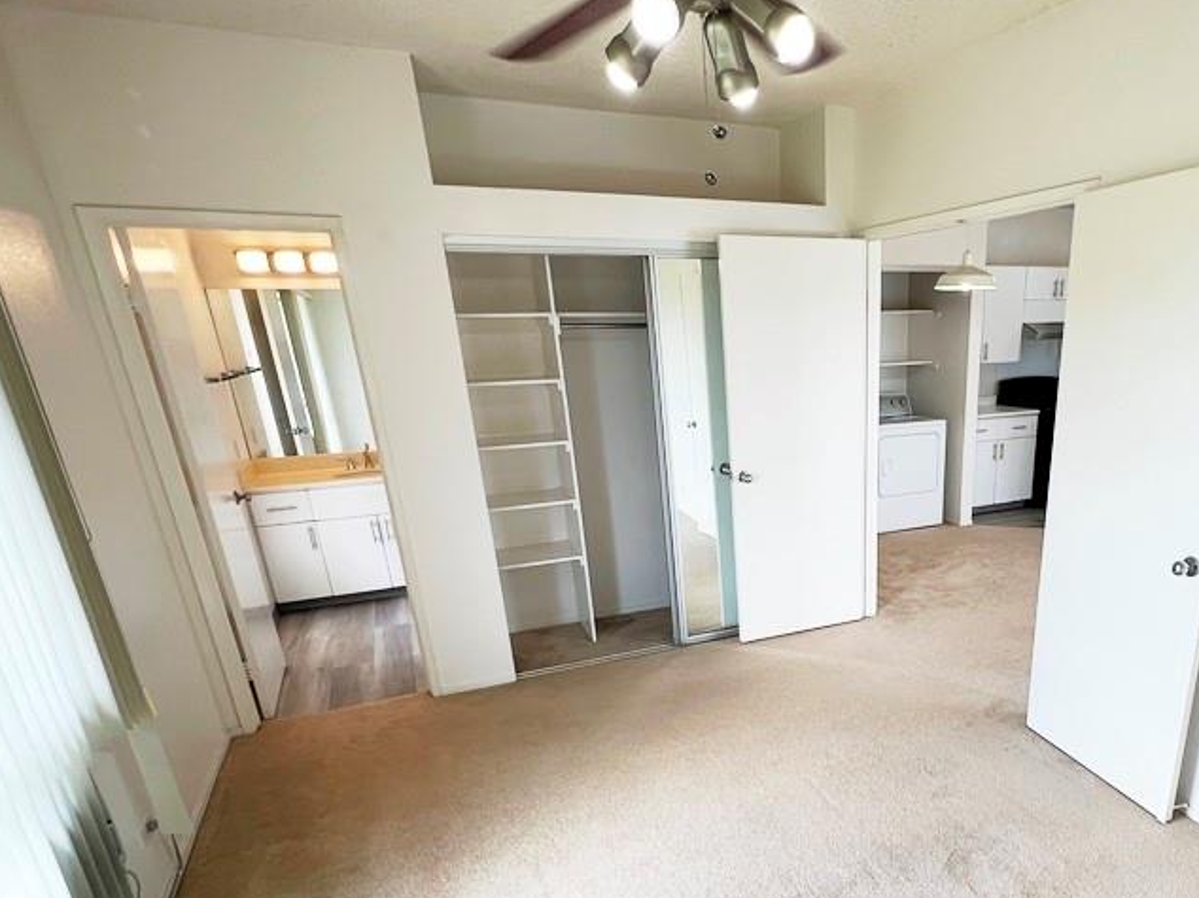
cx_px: 811
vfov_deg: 61.3
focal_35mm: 21
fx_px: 727
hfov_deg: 76.2
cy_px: 622
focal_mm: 1.57
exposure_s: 1/122
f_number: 1.8
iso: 50
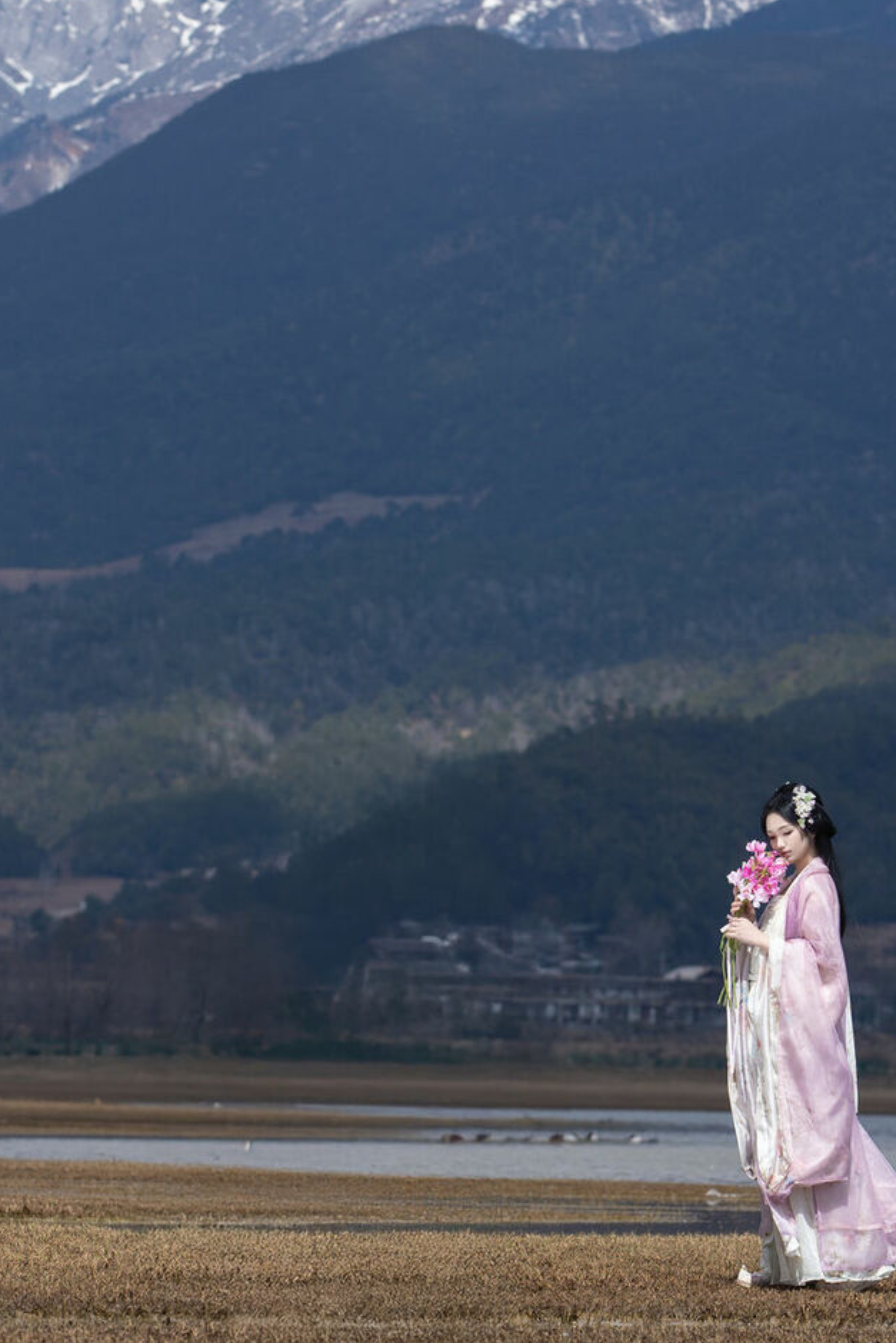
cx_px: 526
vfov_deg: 10.2
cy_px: 701
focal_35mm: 201
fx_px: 7501
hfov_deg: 6.8
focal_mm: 120
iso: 100
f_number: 5
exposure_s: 1/1000
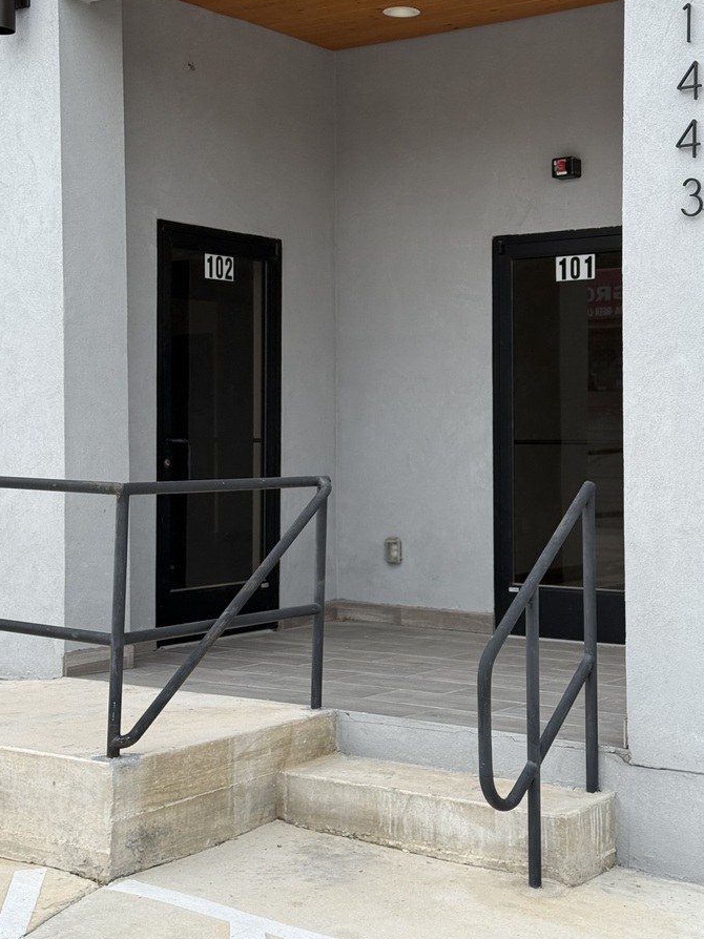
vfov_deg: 33.2
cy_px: 435
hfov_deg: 25.2
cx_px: 389
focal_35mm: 58
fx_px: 1574
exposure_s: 1/1838
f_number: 1.78
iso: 80
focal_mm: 6.76
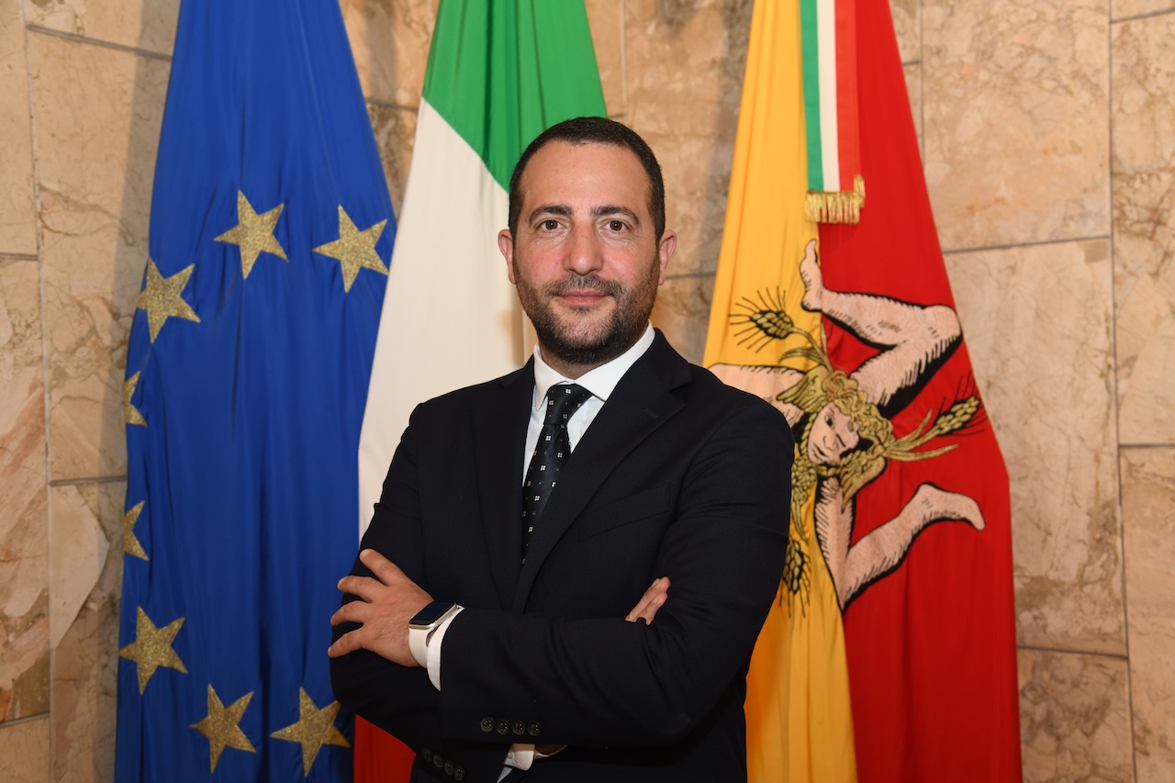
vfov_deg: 29.2
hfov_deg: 42.7
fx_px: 1501
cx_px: 588
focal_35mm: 46
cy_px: 392
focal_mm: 46
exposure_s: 1/80
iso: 800
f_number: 5.6
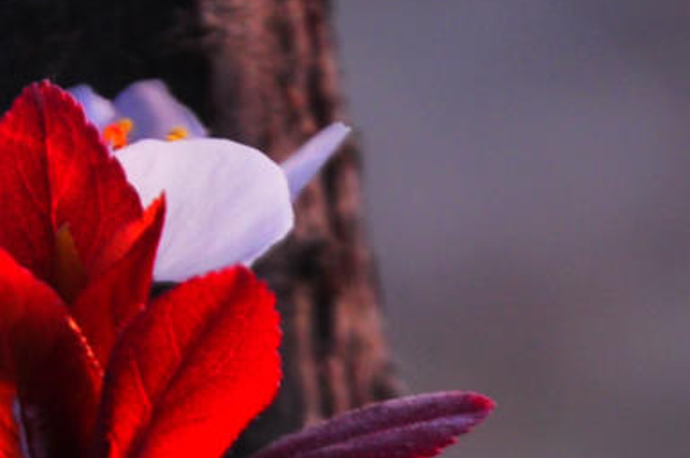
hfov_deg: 3.1
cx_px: 489
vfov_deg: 2.1
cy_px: 525
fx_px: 12578
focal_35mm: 657
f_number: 5.6
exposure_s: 1/250
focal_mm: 105
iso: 200
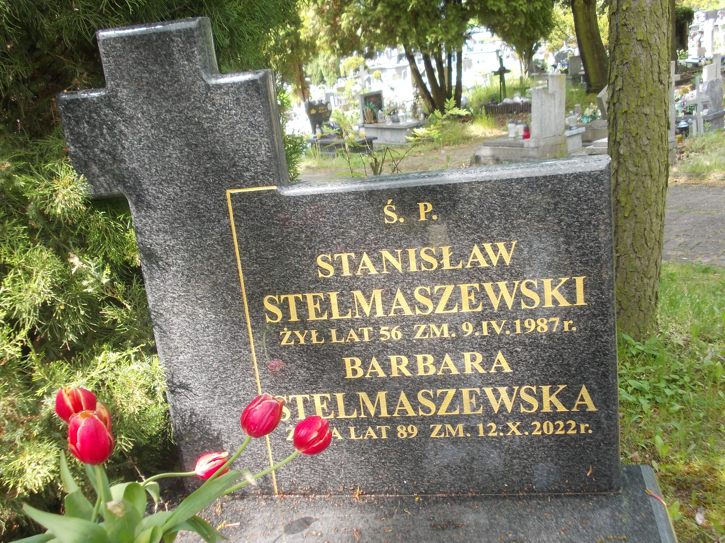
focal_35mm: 38
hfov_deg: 49.0
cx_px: 362
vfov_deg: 37.7
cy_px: 272
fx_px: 796
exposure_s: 1/80
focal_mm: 5.3
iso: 80
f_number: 3.1
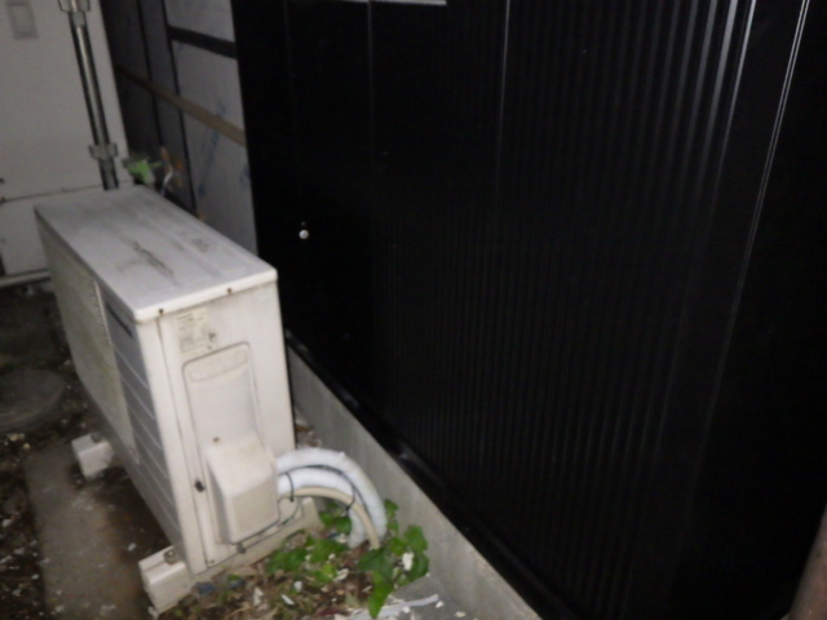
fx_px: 669
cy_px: 310
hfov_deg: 63.4
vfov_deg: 49.7
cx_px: 414
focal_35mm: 28
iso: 1600
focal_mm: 5
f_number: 3.5
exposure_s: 1/45
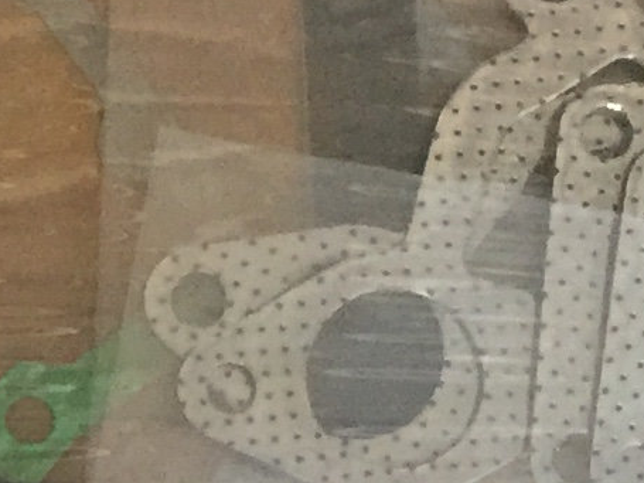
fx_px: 3869
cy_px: 768
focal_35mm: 208
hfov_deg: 9.0
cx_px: -580
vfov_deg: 7.0
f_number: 2.2
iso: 125
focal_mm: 4.15
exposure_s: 1/17
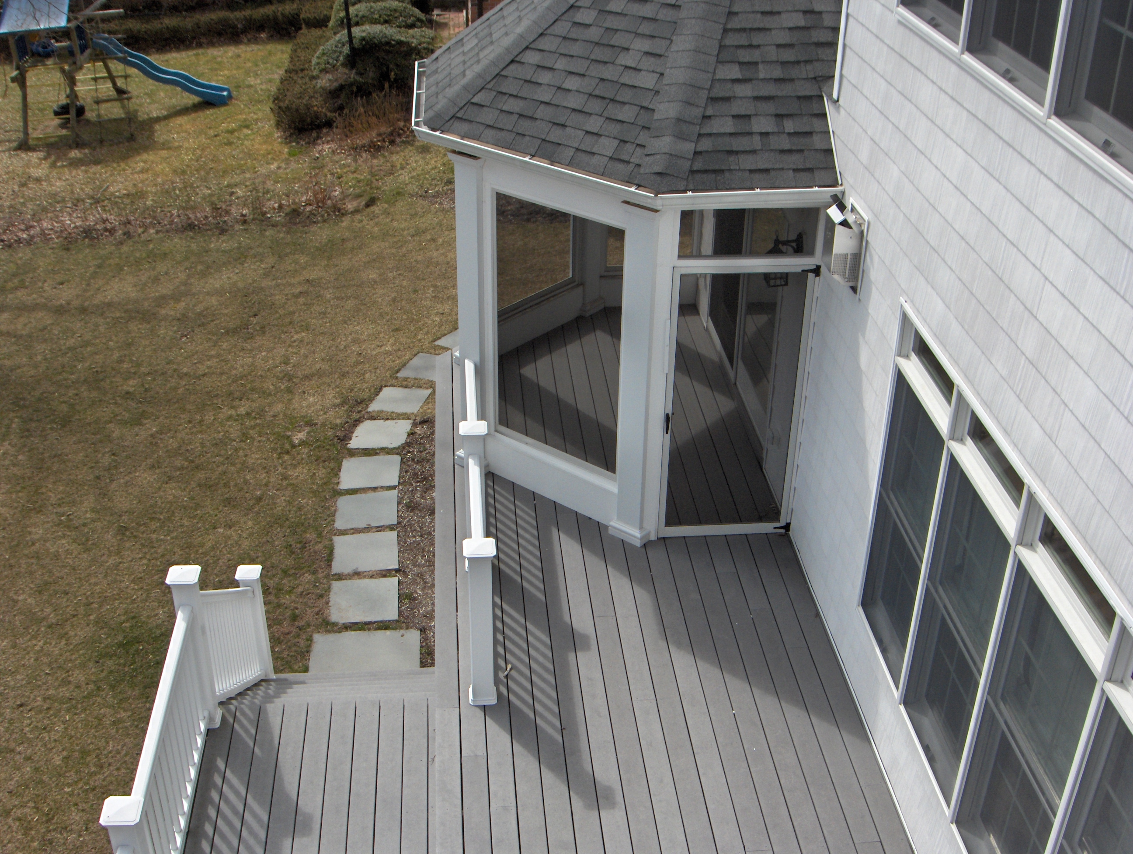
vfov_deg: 36.9
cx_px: 566
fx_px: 1278
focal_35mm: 39
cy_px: 427
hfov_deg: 47.8
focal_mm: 8
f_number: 4.8
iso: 100
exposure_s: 1/917
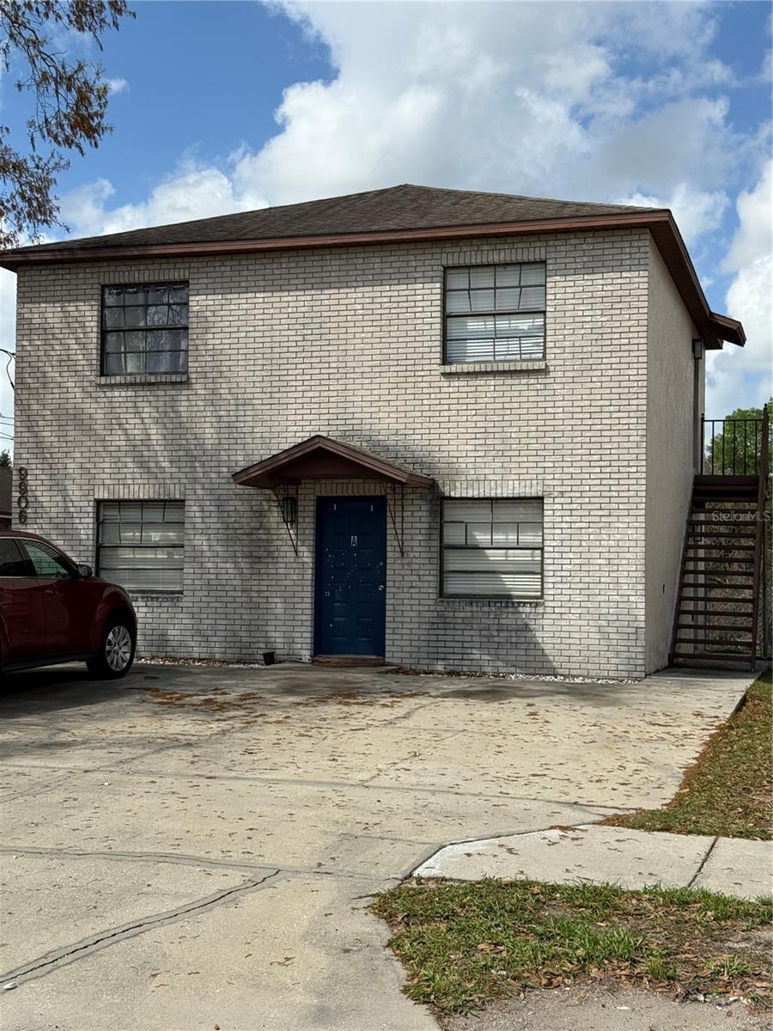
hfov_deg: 30.3
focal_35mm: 48
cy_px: 516
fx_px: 1429
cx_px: 386
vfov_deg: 39.7
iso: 64
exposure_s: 1/6536
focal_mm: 6.76
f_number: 1.78
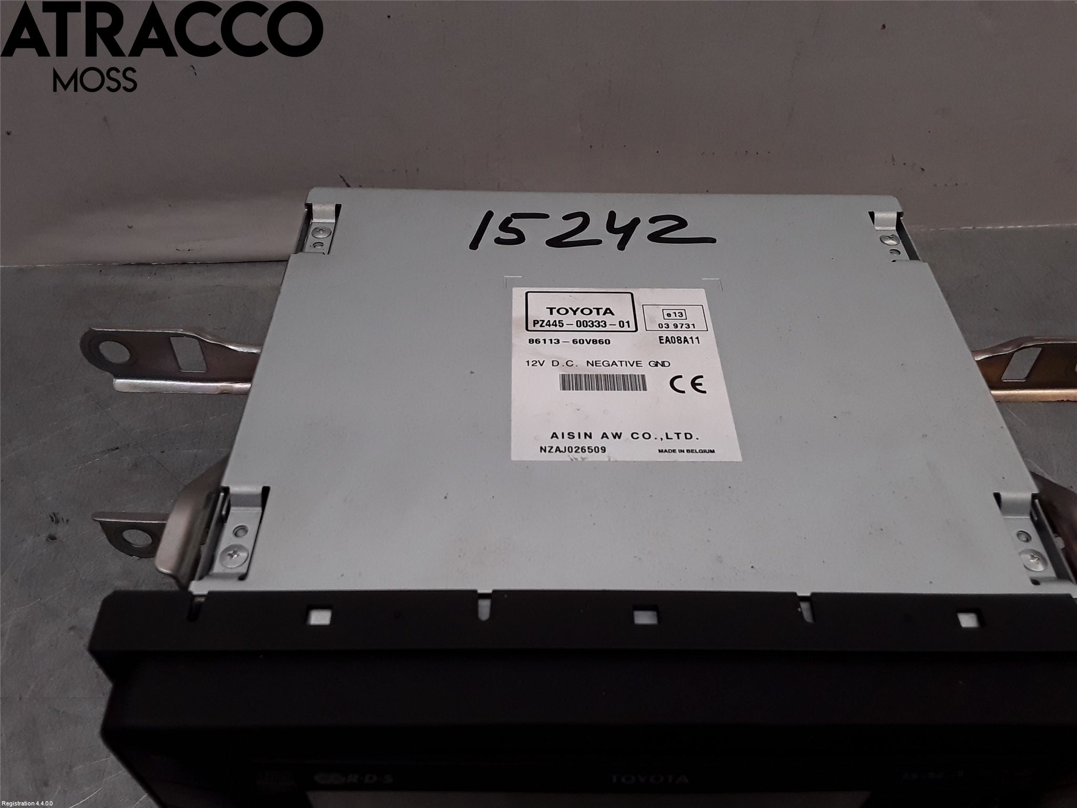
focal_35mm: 28
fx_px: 871
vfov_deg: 49.7
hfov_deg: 63.4
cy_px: 404
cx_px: 538
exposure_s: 1/359
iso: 100
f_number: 1.9
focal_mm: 2.91
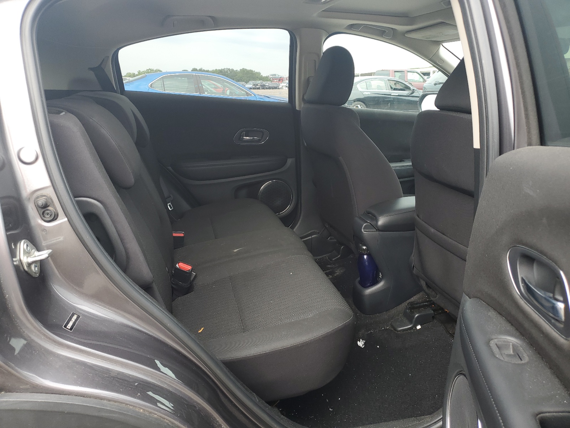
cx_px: 285
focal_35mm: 26
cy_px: 214
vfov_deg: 53.1
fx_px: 428
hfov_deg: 67.3
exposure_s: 1/286
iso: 50
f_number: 1.5
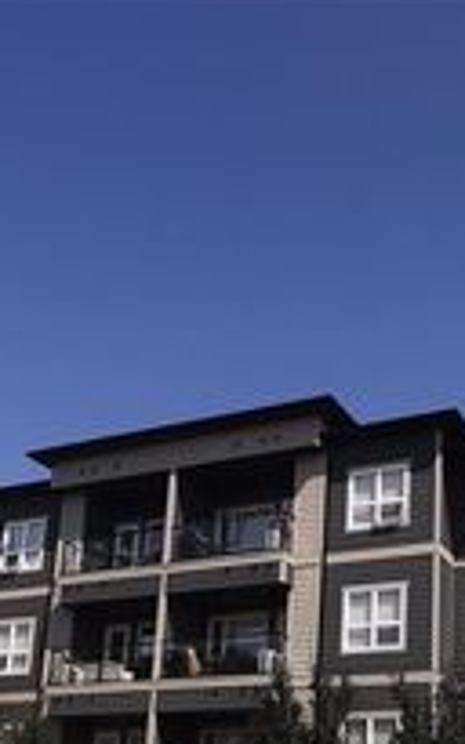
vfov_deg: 41.8
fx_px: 893
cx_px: 349
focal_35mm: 44
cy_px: 662
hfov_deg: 28.8
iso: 50
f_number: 2.2
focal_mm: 2.35
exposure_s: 1/1122
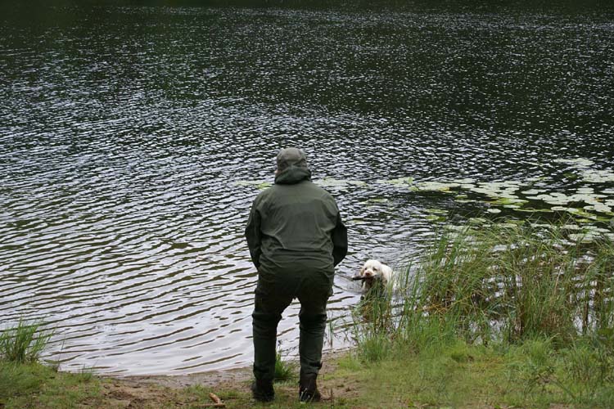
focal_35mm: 75
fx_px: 1279
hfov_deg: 27.0
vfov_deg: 18.2
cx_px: 307
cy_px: 204
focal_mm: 50
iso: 100
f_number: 8
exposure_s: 1/100
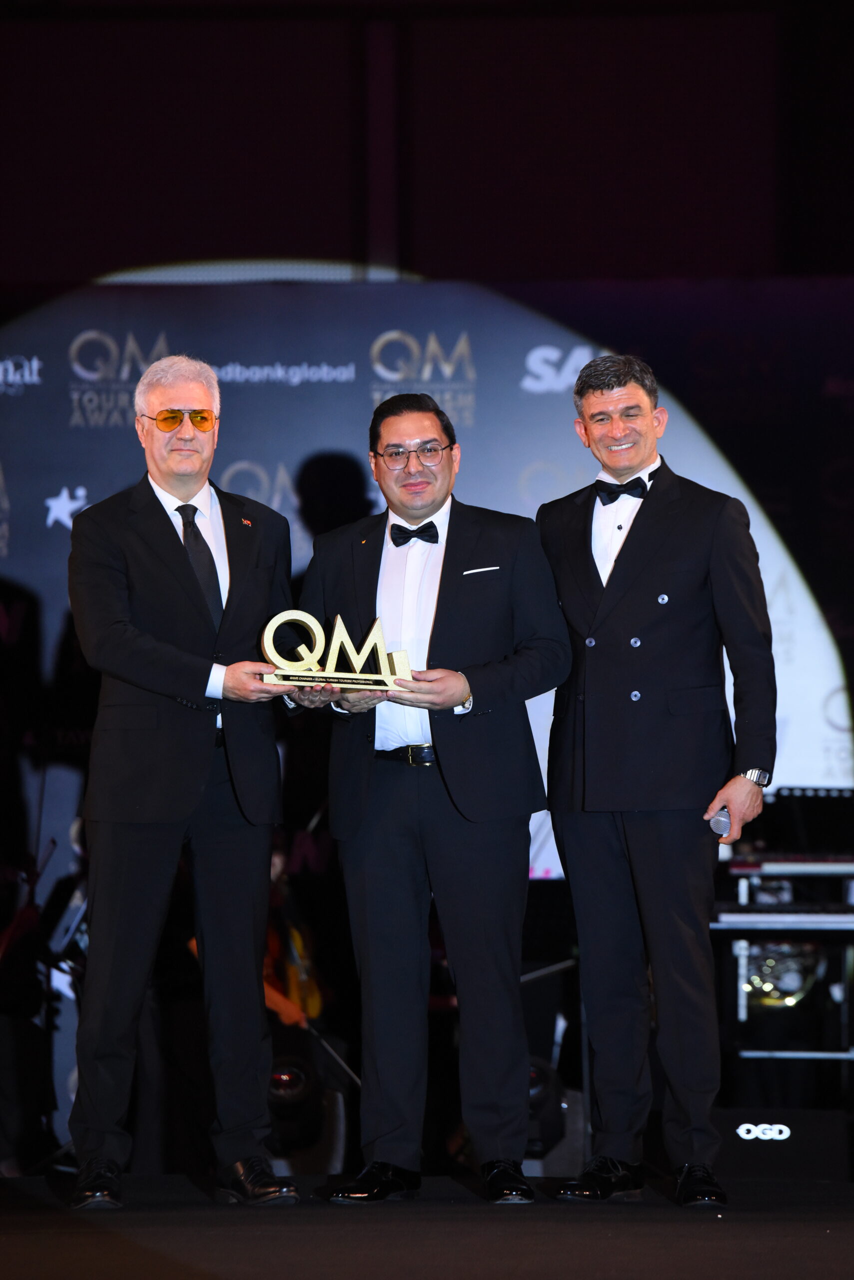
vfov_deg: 10.8
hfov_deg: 7.2
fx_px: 6754
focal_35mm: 190
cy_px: 640
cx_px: 427
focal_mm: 190
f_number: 4.5
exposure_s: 1/320
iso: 3200
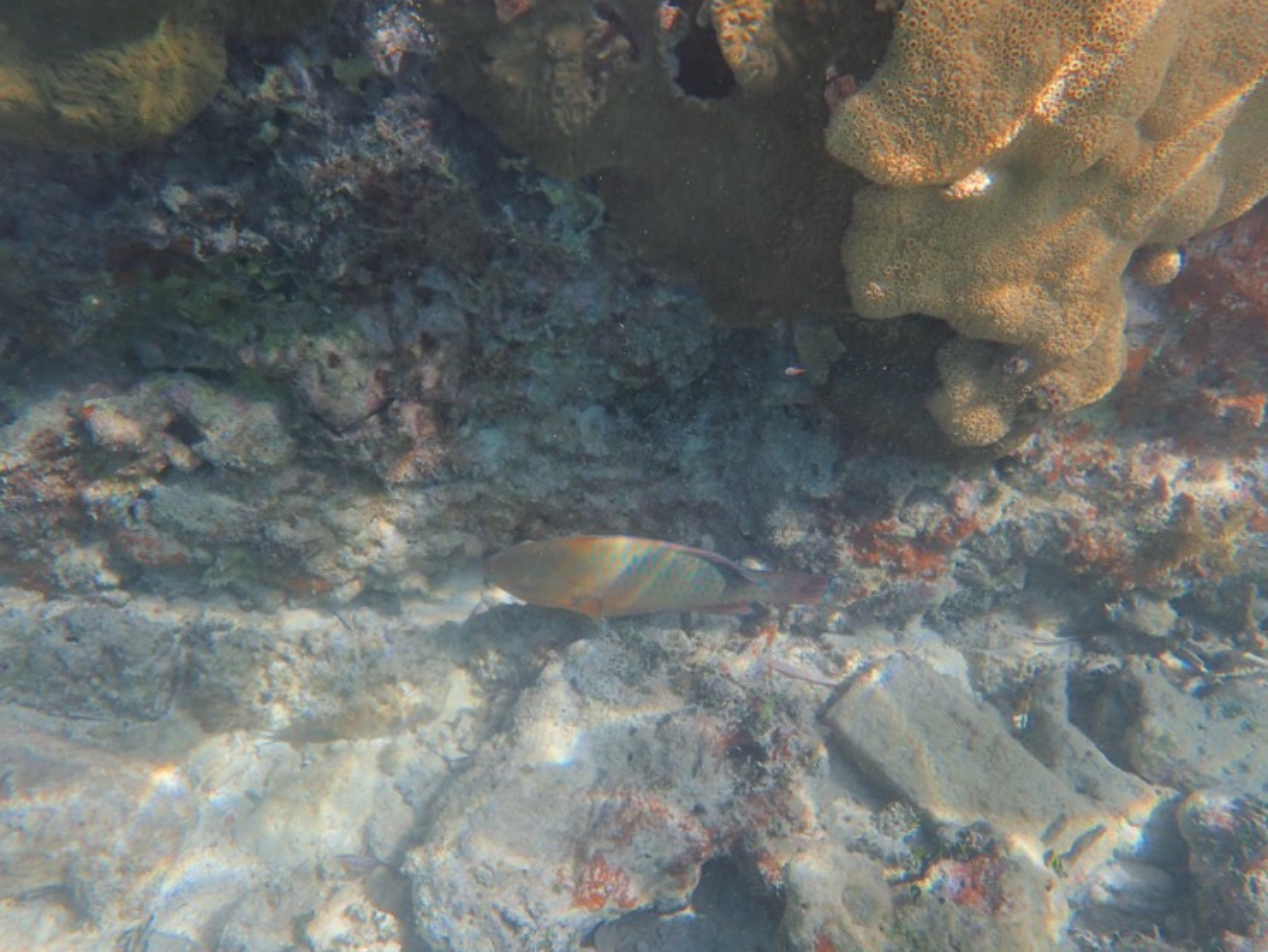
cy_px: 486
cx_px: 646
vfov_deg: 53.1
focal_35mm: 26
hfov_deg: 67.3
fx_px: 953
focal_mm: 4.5
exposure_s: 1/500
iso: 100
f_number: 2.8
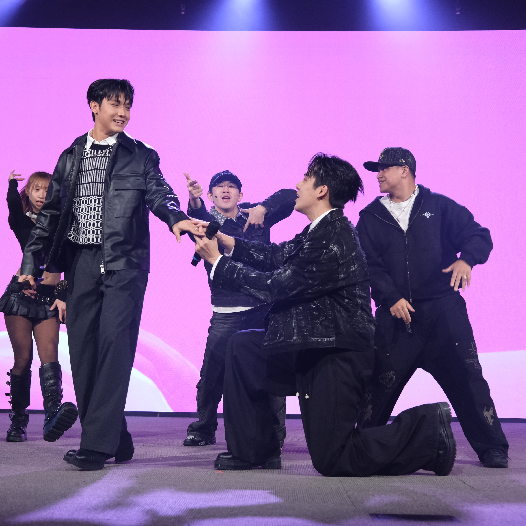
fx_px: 997
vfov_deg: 29.6
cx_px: 220
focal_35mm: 58
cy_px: 265
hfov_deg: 29.5
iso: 2000
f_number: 2.8
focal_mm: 29.9
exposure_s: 1/320
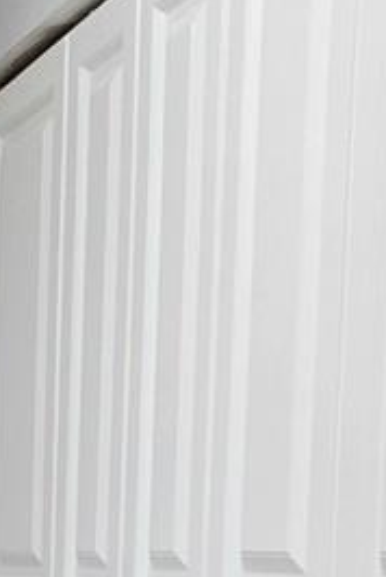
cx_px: -651
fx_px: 2214
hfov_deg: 8.7
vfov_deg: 13.9
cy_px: 859
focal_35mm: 138
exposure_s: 1/120
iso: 125
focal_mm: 5.4
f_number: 1.8
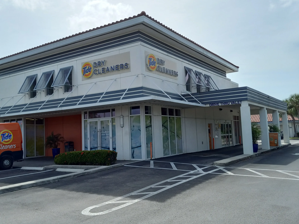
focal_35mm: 33
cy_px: 113
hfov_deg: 55.3
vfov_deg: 42.9
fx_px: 285
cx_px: 140
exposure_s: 1/1486
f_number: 1.8
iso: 40
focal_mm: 3.94
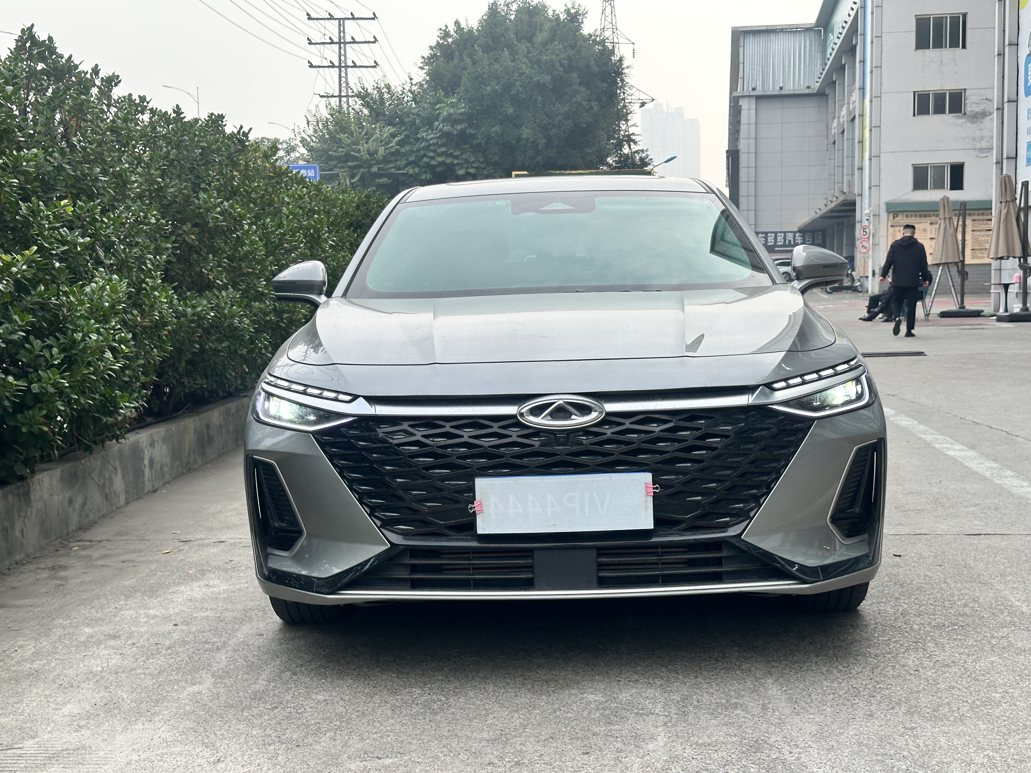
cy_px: 386
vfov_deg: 30.3
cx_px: 516
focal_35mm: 48
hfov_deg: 39.7
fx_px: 1430
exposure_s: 1/1414
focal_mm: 6.86
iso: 64
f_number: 1.78
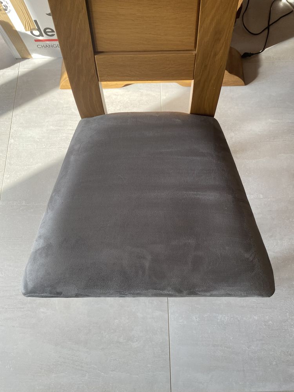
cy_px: 196
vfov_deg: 67.3
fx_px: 294
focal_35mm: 26
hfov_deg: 53.1
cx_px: 147
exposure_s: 1/122
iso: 40
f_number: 1.8
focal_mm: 4.25
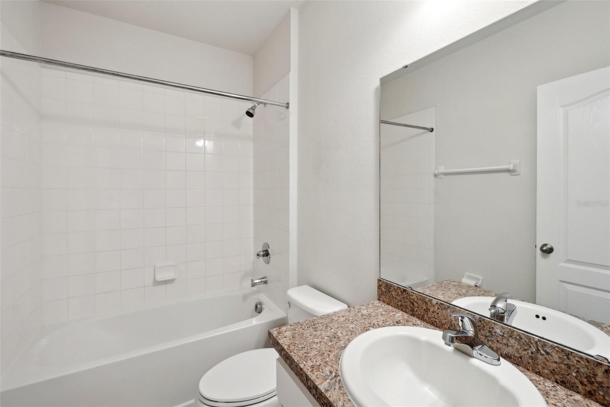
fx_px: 254
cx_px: 305
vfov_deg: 77.3
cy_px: 204
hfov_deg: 100.4
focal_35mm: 15
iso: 400
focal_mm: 10
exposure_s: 1/15
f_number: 8
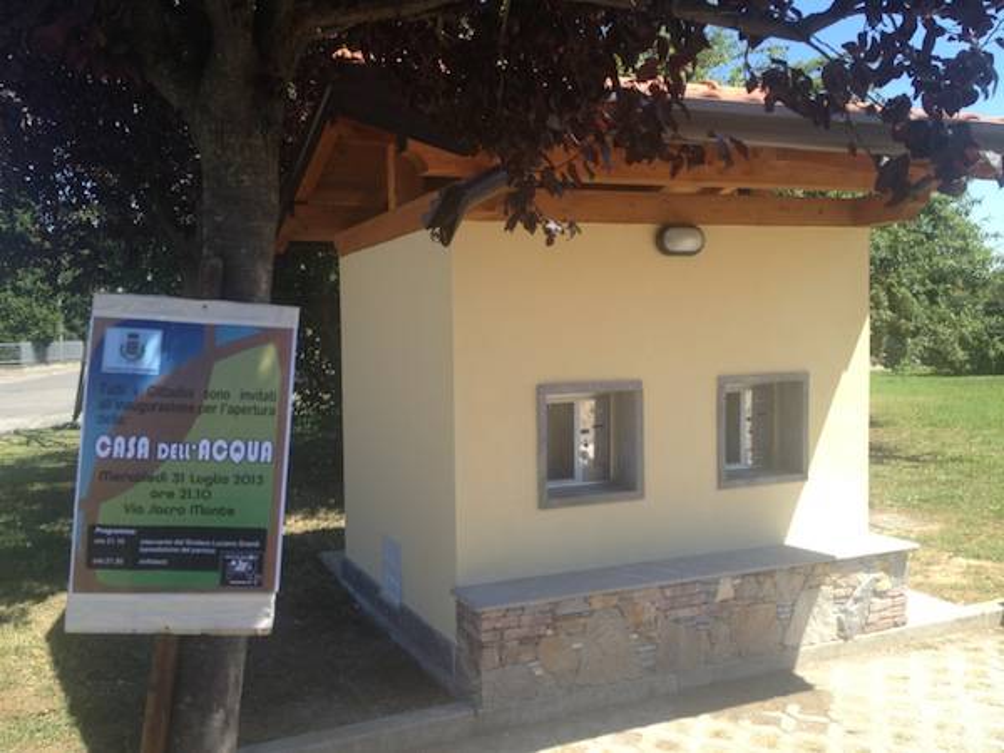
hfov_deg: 52.6
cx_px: 502
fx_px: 1015
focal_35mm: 35
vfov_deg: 40.7
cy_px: 376
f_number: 2.4
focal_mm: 4.28
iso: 50
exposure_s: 1/635
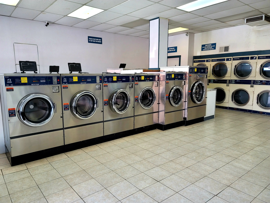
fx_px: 195
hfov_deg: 69.4
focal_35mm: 25
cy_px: 102
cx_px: 135
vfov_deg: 54.9
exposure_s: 1/120
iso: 125
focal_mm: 7
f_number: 1.8
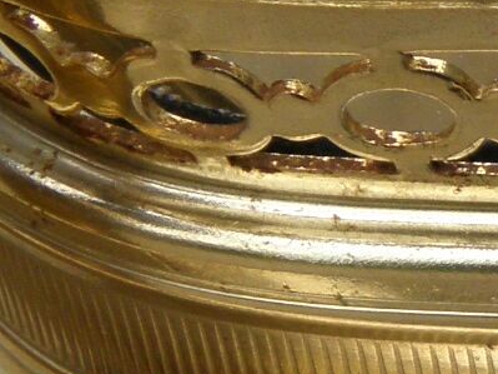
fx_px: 3782
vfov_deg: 5.6
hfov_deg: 7.0
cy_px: 309
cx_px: 1318
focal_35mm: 263
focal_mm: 7.5
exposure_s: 1/320
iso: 100
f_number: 3.8
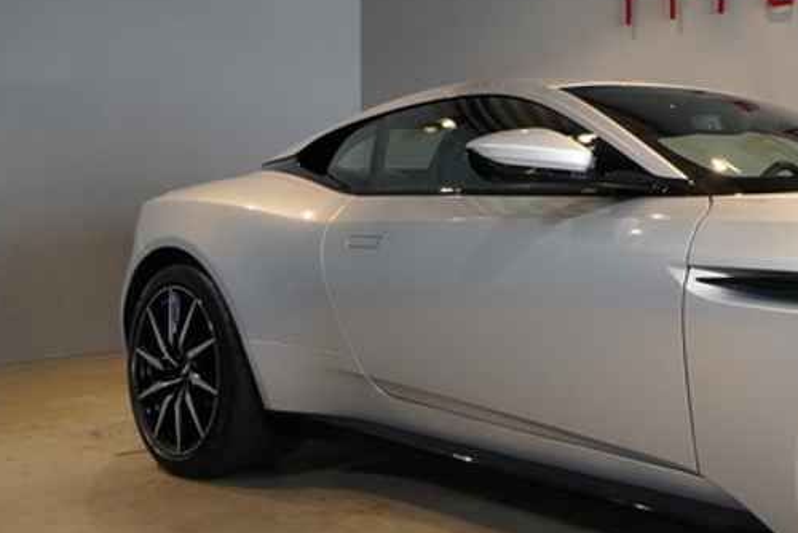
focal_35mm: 42
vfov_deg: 31.8
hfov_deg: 39.4
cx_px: 842
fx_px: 933
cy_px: 219
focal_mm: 13
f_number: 6.3
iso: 2000
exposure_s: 1/80
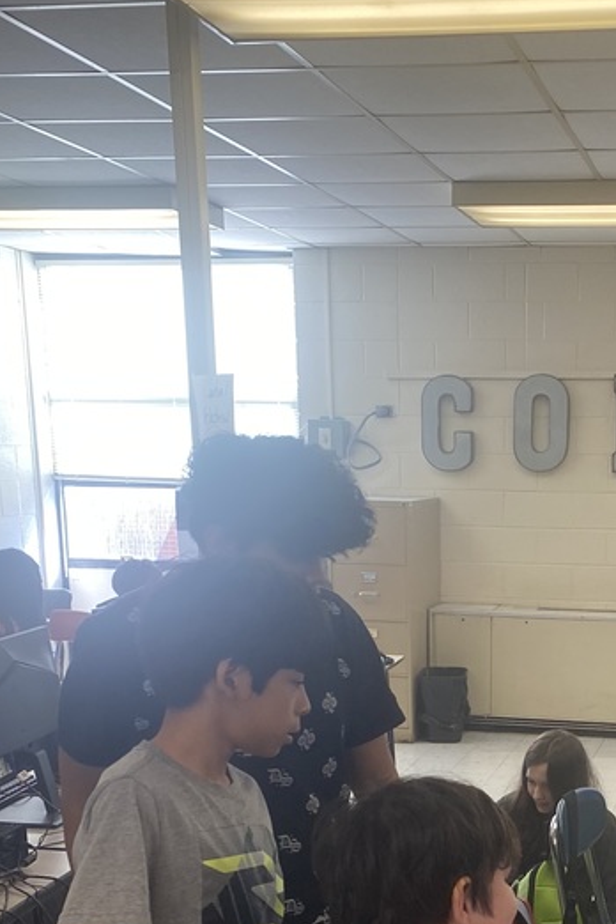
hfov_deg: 24.9
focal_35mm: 53
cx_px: 522
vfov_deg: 35.7
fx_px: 1360
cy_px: 798
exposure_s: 1/120
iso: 100
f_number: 1.8
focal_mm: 4.25
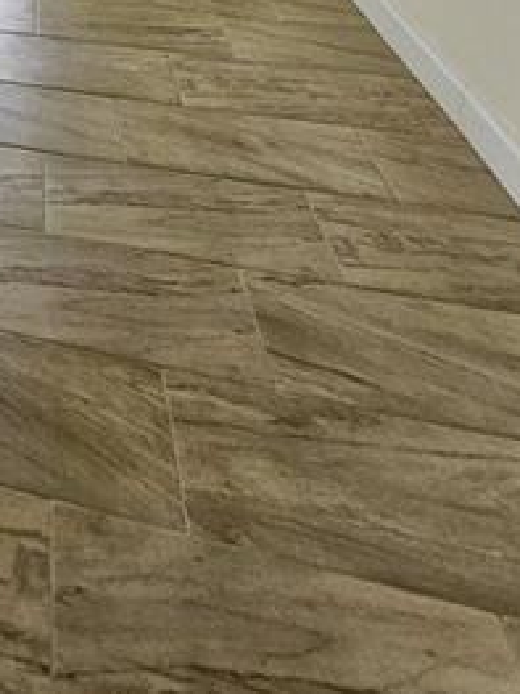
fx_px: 762
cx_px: -211
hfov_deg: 28.3
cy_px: -280
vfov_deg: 31.8
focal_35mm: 38
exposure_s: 1/120
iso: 80
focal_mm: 2.2
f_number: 2.2
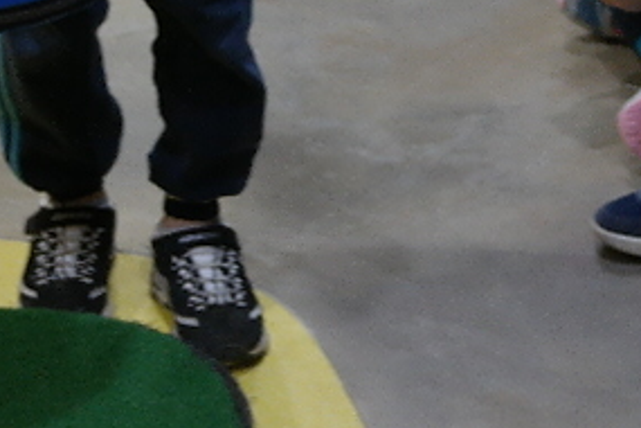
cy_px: -153
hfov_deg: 11.1
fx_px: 3240
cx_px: 697
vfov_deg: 7.5
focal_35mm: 182
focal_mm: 20
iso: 400
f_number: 3.5
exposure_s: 1/40
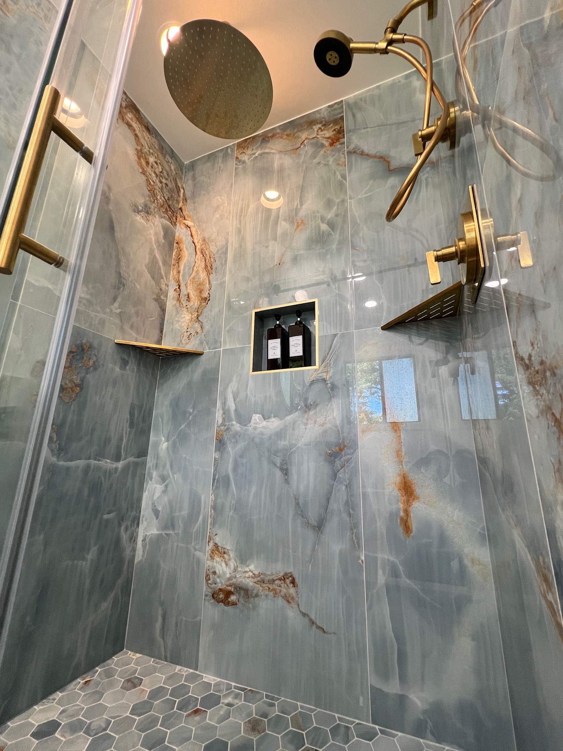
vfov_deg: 102.1
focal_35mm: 14
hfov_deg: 85.6
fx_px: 304
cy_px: 370
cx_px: 298
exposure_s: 1/120
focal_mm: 1.57
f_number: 1.8
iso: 200
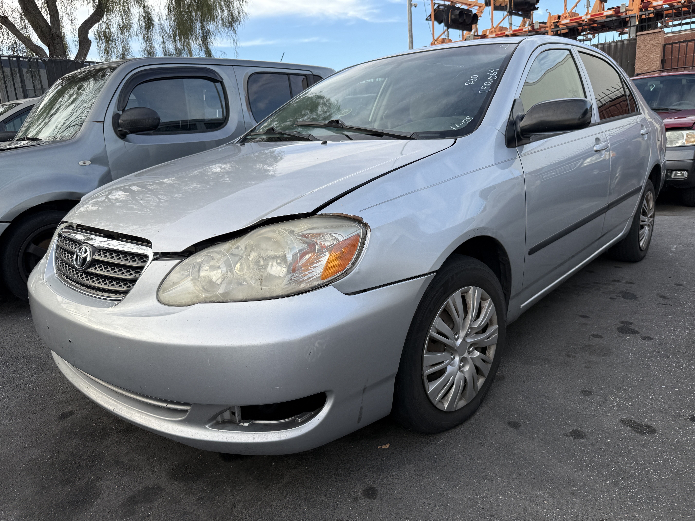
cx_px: 348
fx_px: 482
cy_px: 260
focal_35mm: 24
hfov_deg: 71.6
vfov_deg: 56.8
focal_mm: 6.76
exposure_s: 1/920
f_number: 1.78
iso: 80
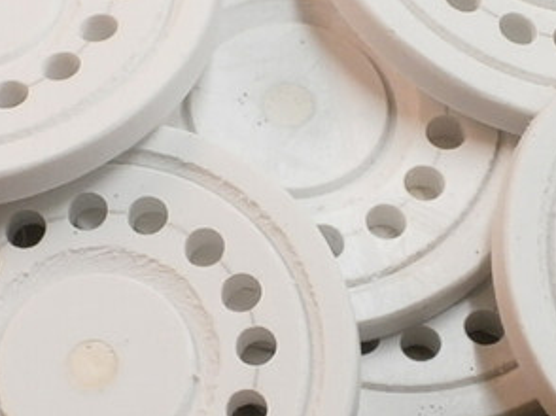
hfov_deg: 5.4
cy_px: 132
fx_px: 5890
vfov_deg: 4.0
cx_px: 109
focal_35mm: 367
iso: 125
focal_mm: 17.8
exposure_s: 1/6
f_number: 5.4
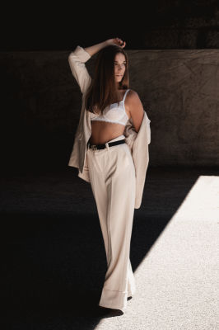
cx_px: 110
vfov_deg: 27.0
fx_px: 686
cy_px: 165
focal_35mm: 75
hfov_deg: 18.2
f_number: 4
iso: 320
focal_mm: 50
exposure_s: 1/500
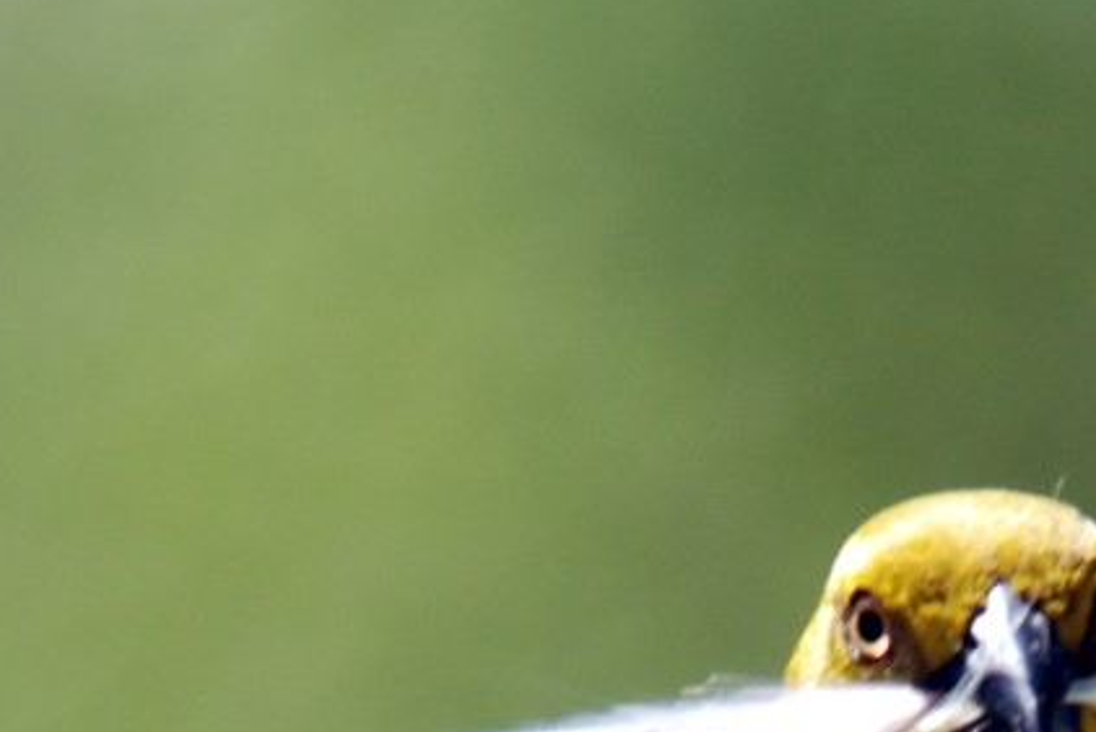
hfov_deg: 1.4
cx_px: 952
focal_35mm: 1491
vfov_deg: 0.9
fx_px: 45422
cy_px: 1220
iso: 250
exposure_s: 1/500
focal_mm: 260
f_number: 5.3
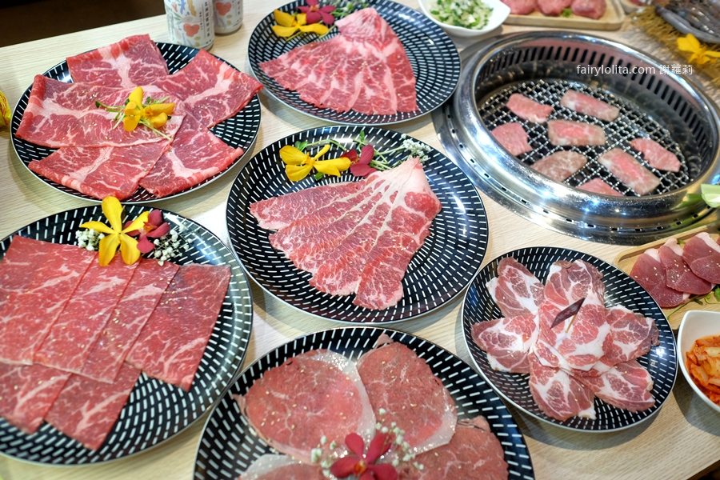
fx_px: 700
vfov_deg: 37.9
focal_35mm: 35
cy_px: 240
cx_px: 360
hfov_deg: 54.4
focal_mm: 23
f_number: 2.5
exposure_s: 1/125
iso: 1600
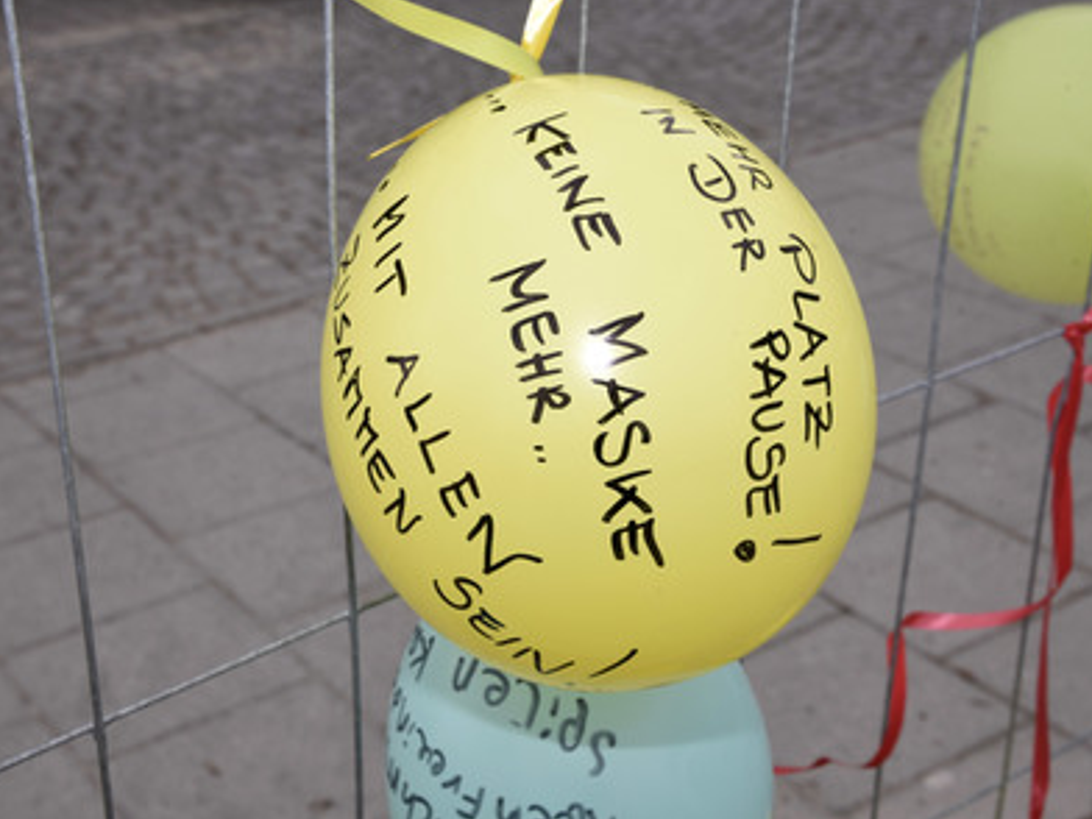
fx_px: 1672
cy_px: 404
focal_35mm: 53
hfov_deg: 36.2
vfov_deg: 27.5
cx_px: 575
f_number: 11
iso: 500
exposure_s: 1/160
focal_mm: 48
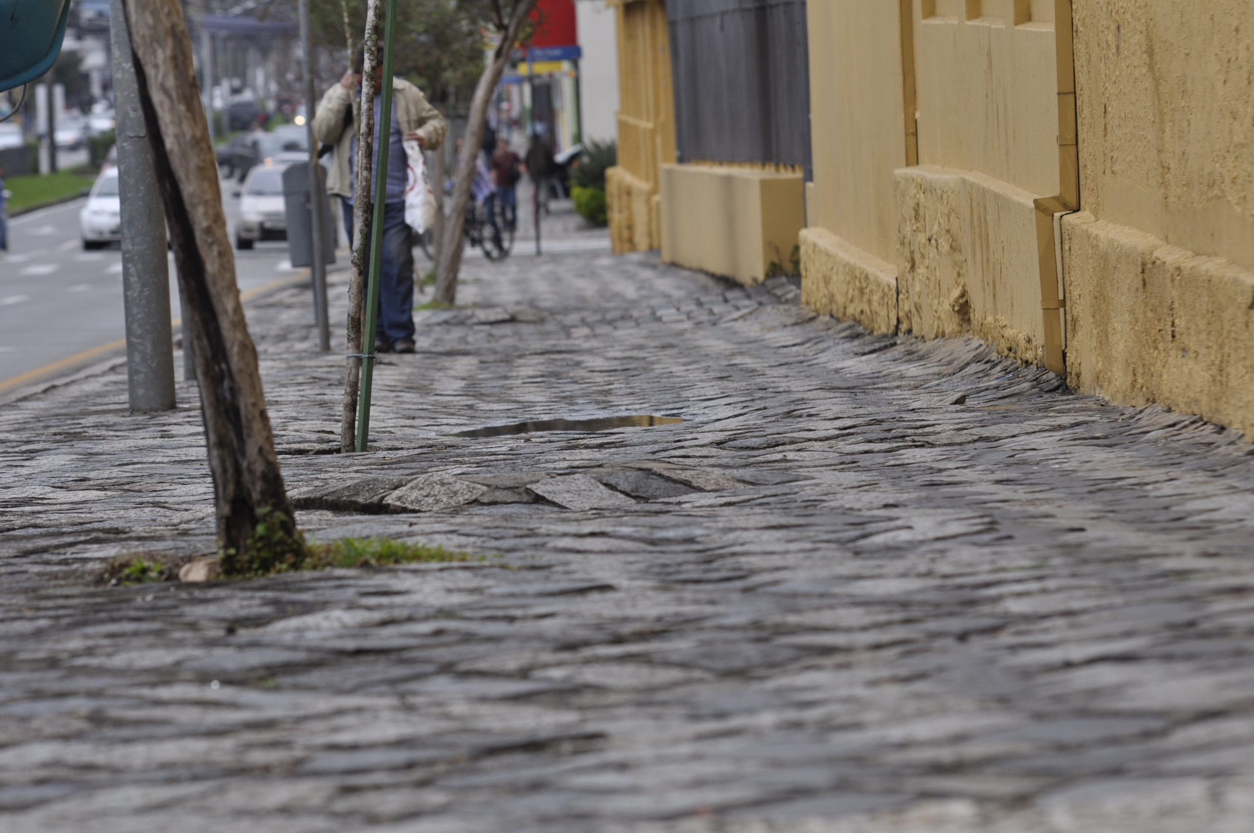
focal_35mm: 210
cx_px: 627
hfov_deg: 9.8
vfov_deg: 6.5
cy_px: 416
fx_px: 7306
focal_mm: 140
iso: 400
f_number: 4.5
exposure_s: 1/1000
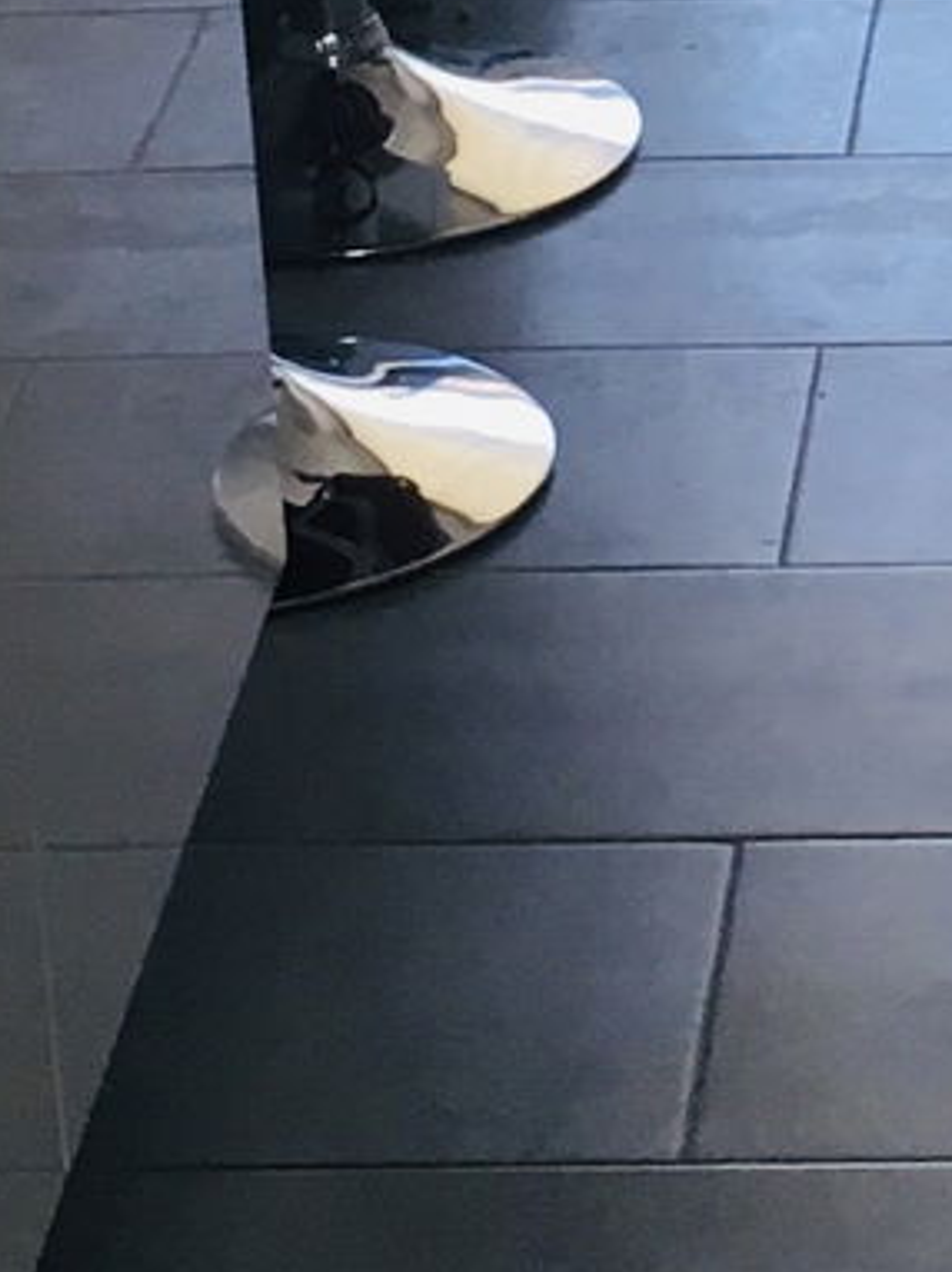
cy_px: -205
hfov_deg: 9.1
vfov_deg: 12.0
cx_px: 915
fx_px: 5947
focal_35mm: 162
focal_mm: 4.15
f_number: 2.2
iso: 32
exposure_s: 1/33
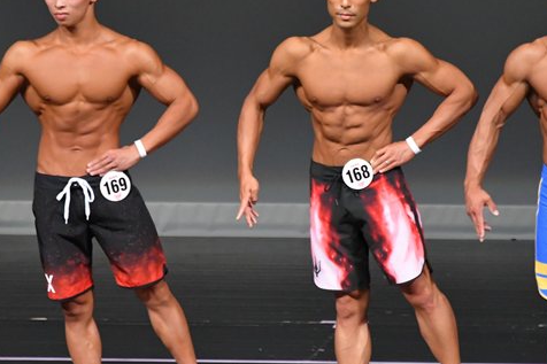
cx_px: 253
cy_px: 218
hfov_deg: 3.4
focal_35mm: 610
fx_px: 9265
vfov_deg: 2.3
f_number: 5.6
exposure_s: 1/400
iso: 4000
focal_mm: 250
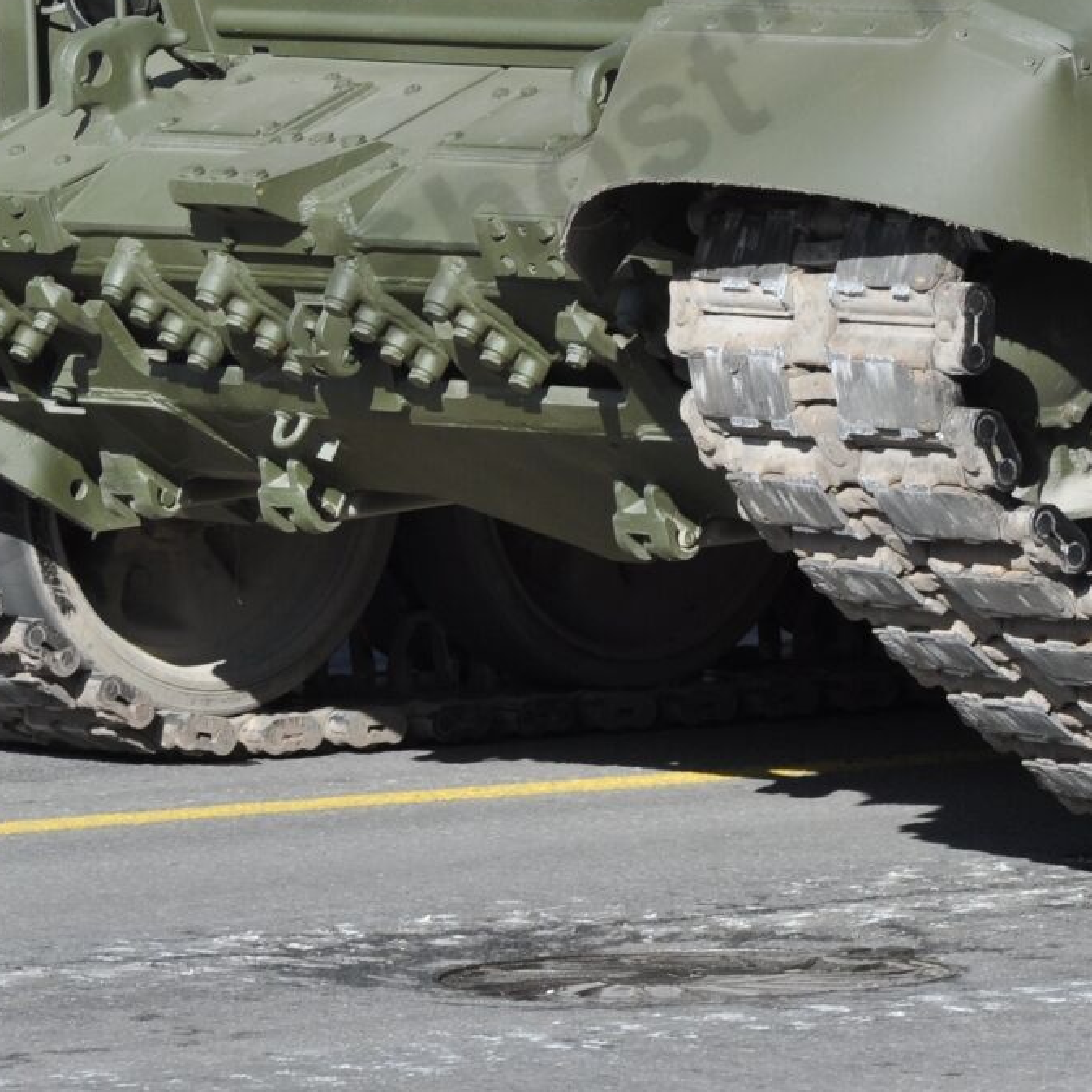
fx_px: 13144
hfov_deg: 4.8
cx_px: 707
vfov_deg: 4.8
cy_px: 94
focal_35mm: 368
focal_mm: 95
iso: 200
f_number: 8
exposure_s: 1/320
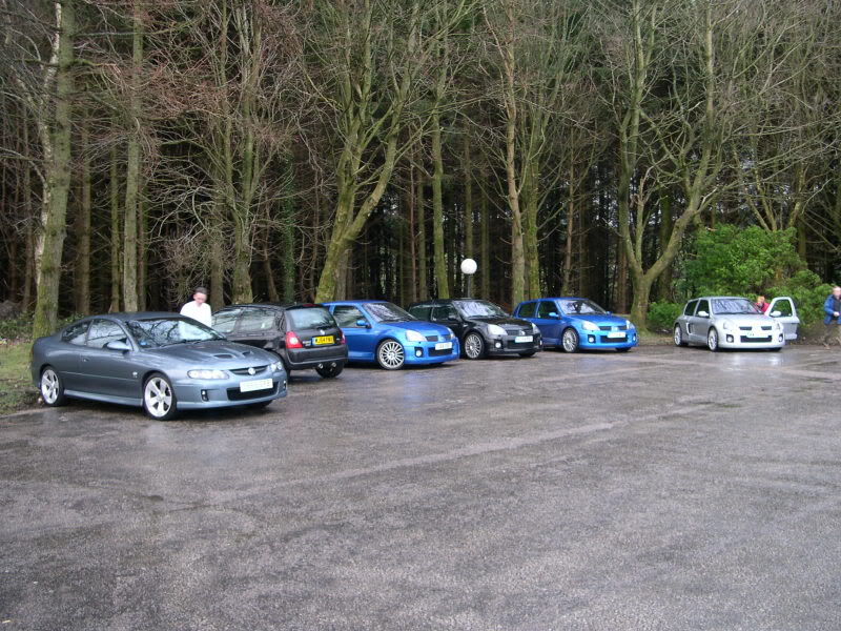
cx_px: 420
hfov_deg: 49.0
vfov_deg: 37.7
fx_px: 923
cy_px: 316
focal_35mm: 38
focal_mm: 8
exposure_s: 1/30
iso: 146
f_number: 2.8
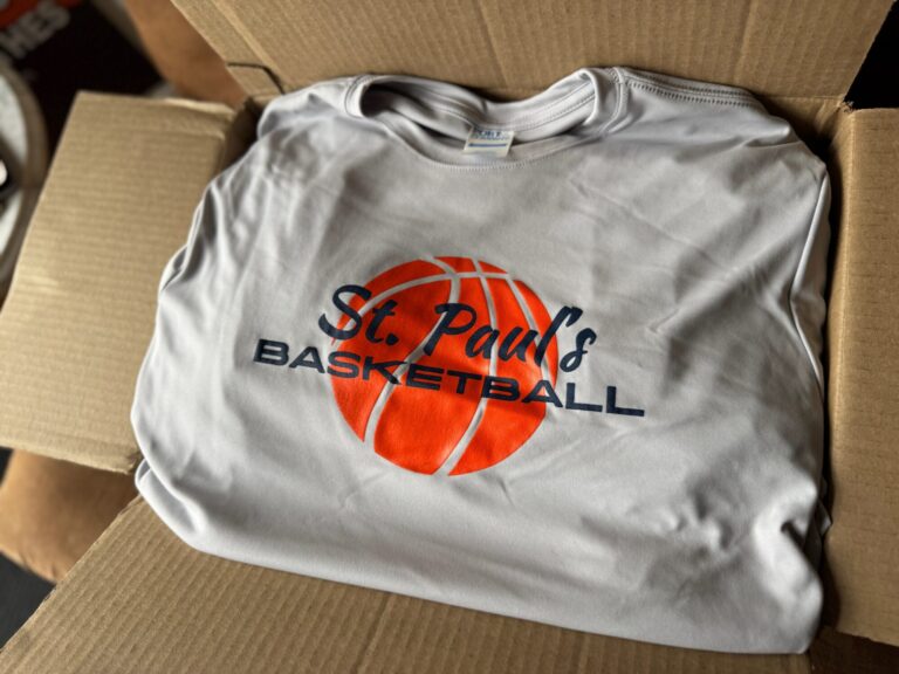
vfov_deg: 56.8
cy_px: 337
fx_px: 623
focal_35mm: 24
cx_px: 450
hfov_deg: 71.6
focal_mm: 6.76
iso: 125
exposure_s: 1/121
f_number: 1.78
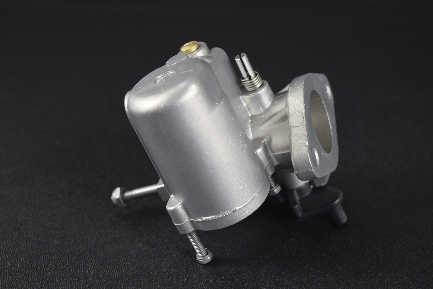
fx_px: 734
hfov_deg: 32.9
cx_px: 219
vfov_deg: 22.3
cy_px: 146
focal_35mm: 61
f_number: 6.3
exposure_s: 1/125
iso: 400
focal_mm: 40
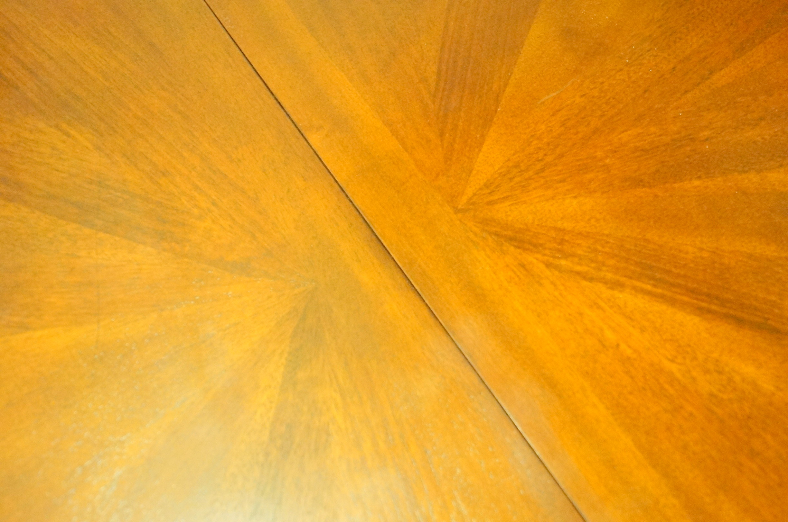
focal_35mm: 36
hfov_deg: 53.2
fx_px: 787
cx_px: 394
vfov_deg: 36.8
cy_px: 261
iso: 3200
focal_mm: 24
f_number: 4
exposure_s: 1/10
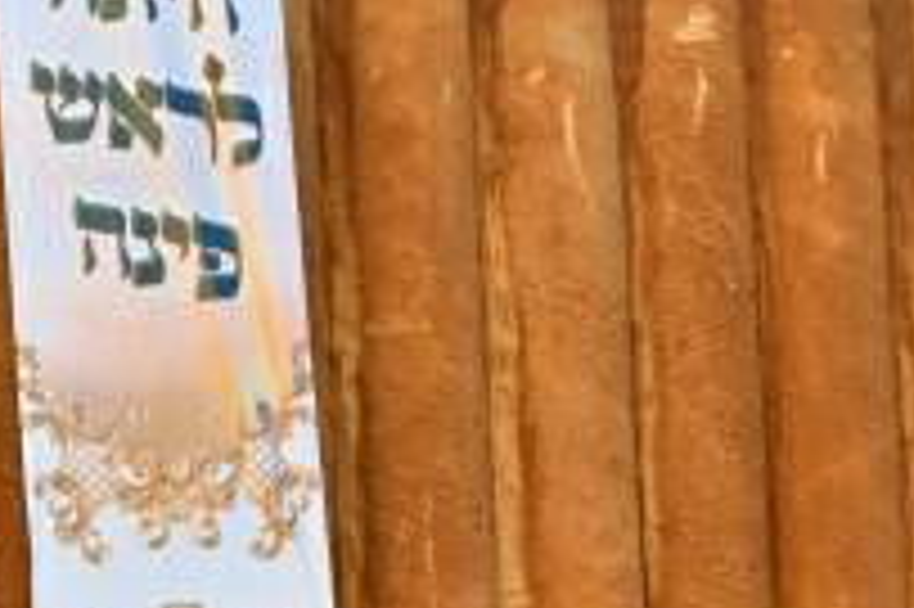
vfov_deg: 5.9
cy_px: 777
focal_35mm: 232
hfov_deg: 8.4
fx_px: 5885
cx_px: -1004
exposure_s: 1/200
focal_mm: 46
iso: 125
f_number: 5.6
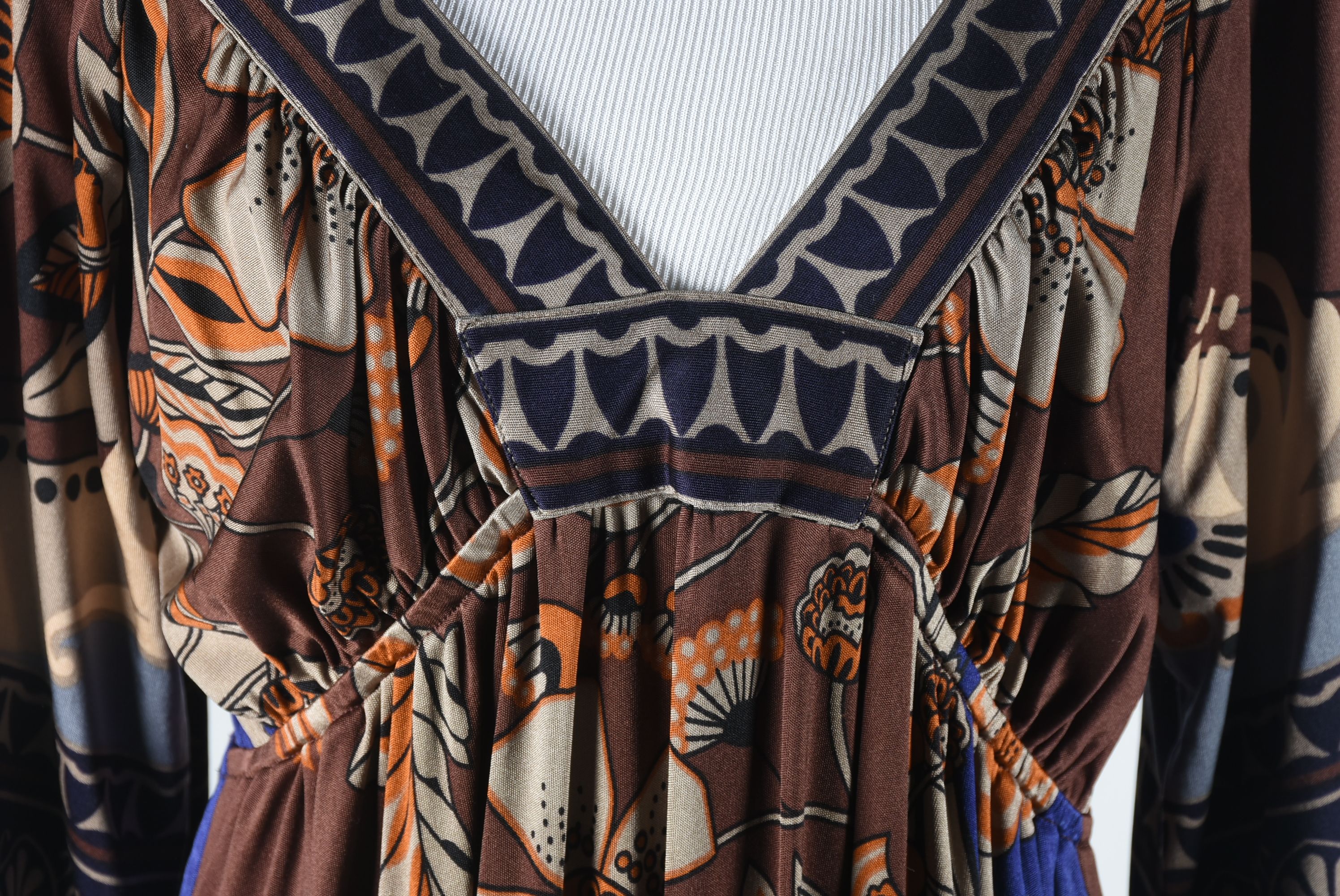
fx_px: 3911
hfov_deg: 19.4
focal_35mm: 105
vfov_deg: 13.1
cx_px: 670
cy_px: 448
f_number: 10
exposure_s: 1/125
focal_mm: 70
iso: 200
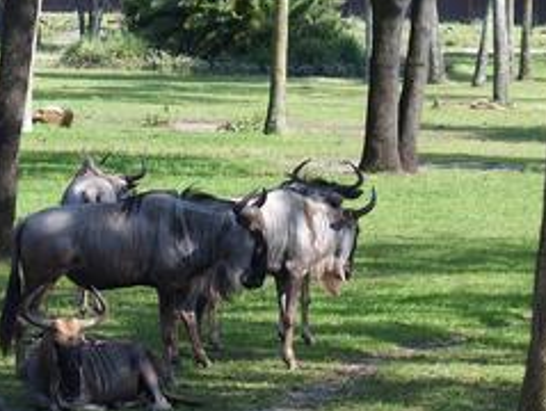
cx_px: 87
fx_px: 3681
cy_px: 196
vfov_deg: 6.4
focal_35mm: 233
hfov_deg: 8.5
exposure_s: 1/400
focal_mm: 26.2
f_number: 3.5
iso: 100
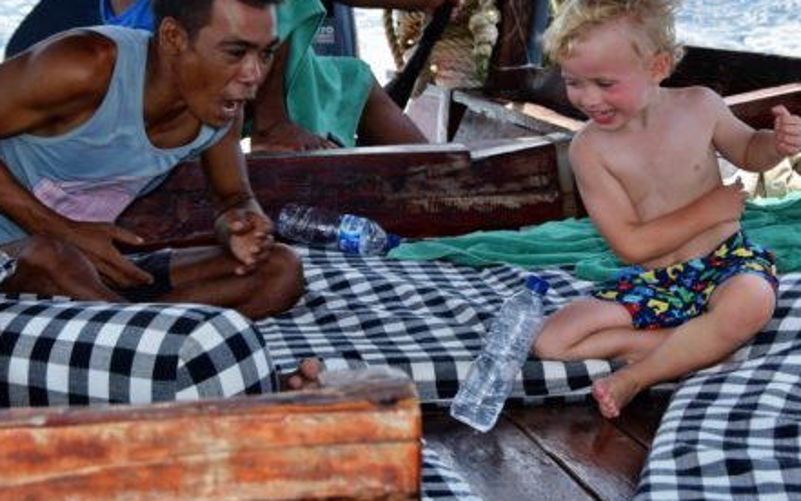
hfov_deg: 20.4
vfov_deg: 12.8
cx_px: 456
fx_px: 2227
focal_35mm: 102
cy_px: 128
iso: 100
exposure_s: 1/200
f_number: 7.1
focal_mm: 46
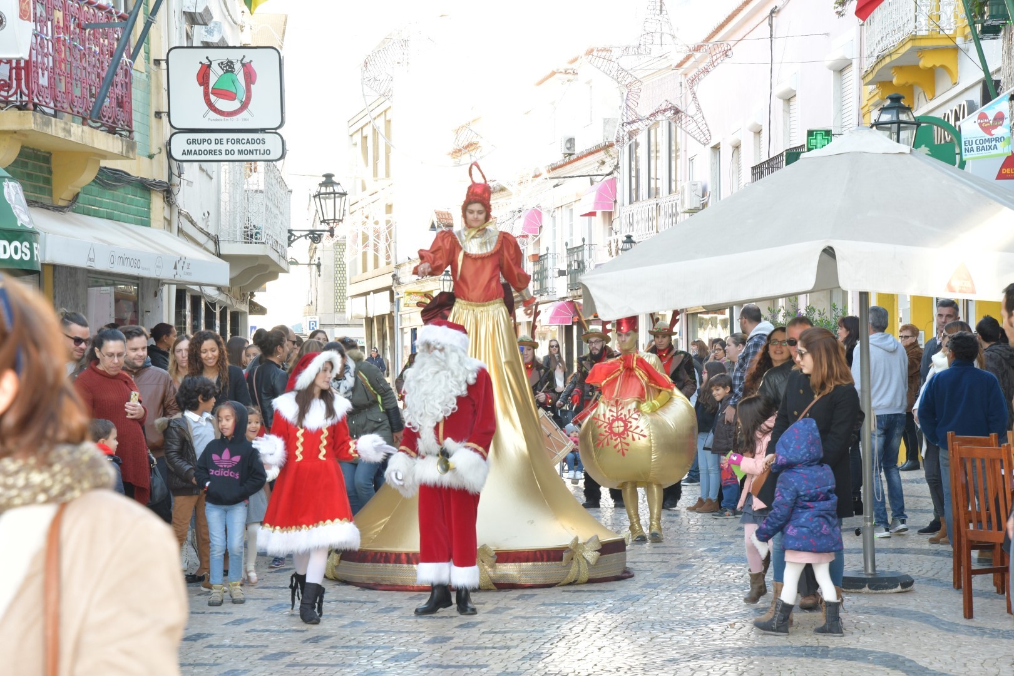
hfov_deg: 24.2
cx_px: 507
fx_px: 2366
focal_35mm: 84
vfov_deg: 16.3
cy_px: 338
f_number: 7.1
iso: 500
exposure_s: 1/80
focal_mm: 56
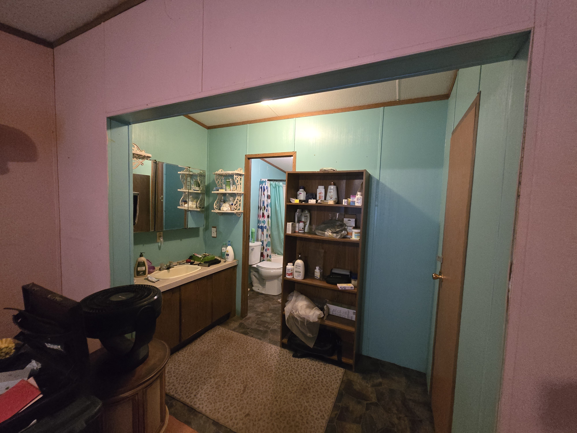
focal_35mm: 13
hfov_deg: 106.2
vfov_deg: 89.9
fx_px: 217
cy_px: 216
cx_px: 288
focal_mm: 2.2
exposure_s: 1/60
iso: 1250
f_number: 2.2
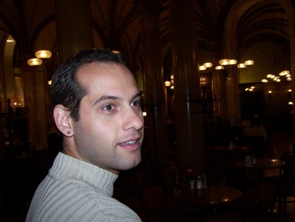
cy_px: 111
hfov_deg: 49.0
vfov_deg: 37.8
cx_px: 148
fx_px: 324
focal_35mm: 38
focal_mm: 6.3
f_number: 2.8
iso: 140
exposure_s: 1/60
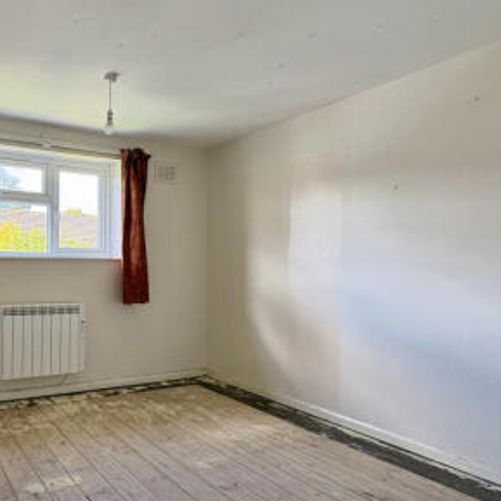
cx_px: 74
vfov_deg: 62.9
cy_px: 266
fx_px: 409
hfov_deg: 56.4
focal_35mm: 25
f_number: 2.2
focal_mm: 2.22
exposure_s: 1/80
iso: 200
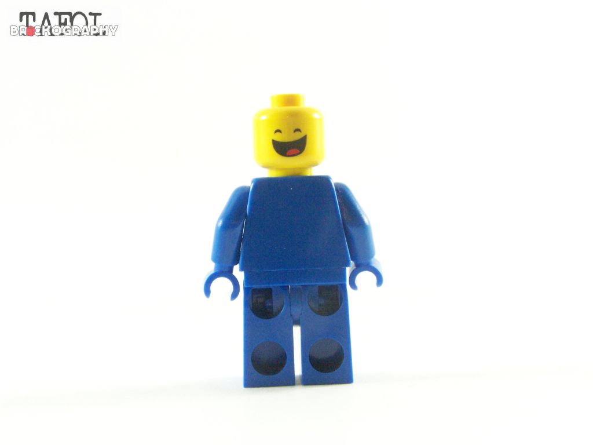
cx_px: 296
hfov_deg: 28.2
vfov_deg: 21.3
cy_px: 222
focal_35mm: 69
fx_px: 1182
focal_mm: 11.5
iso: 400
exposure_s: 1/60
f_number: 4
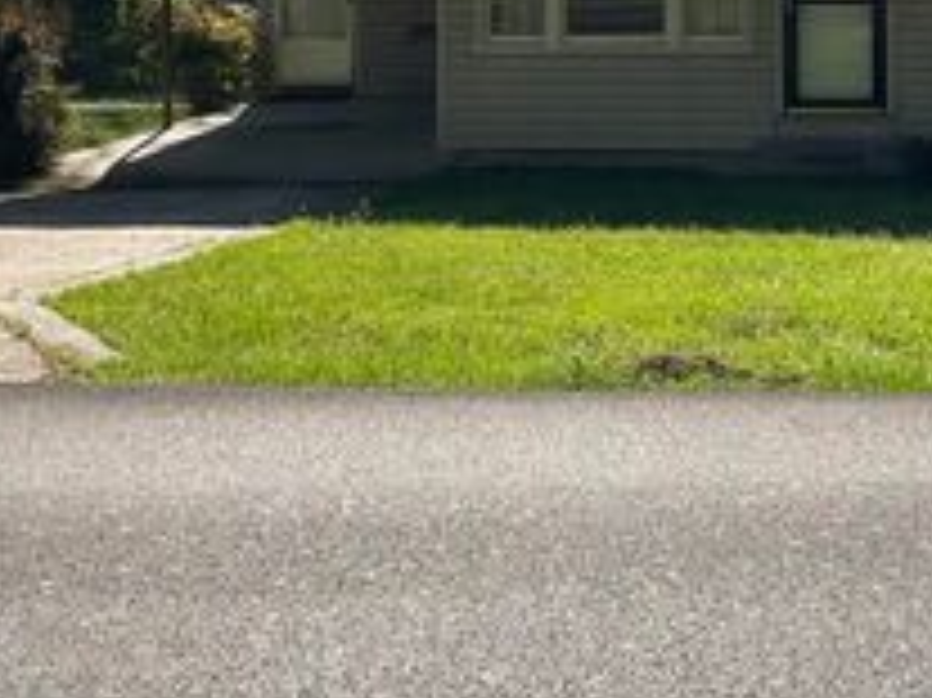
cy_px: -25
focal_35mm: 70
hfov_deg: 26.7
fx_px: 1884
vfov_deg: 20.2
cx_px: 860
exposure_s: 1/1626
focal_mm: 3
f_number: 1.8
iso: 16
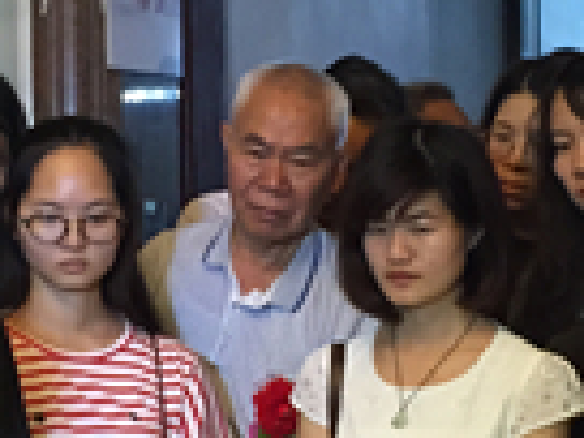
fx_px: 2159
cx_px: 210
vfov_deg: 11.6
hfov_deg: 15.4
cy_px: 223
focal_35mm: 128
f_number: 2.2
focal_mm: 4.15
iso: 250
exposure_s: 1/30
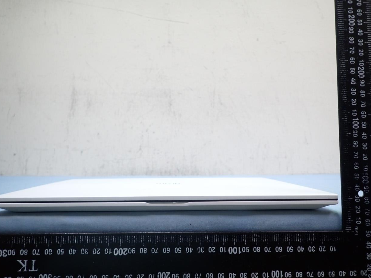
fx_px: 279
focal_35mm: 26
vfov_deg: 53.0
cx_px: 180
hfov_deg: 67.3
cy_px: 144
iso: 200
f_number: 2
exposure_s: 1/50
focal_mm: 4.5
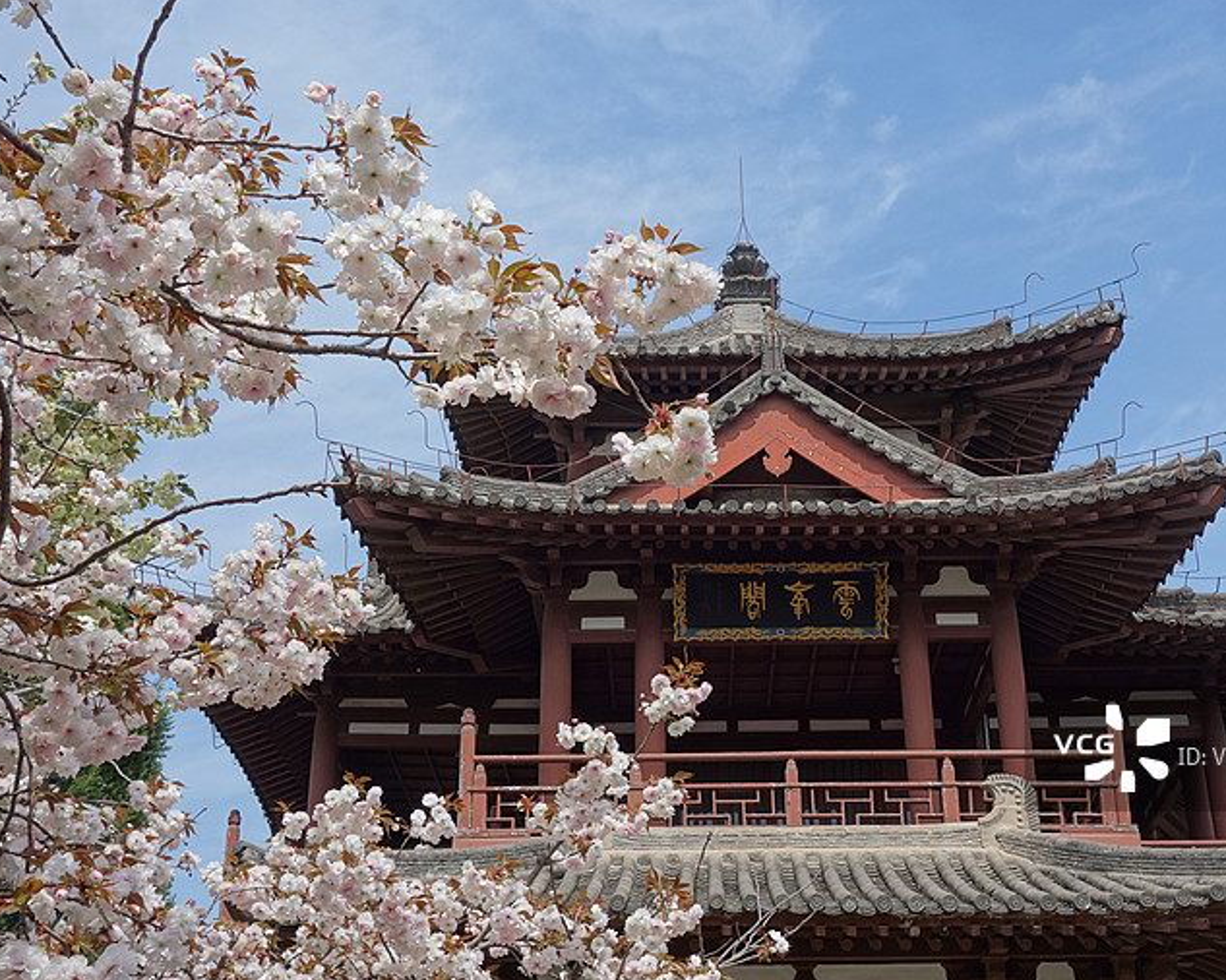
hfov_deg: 36.6
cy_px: 508
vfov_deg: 29.7
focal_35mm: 51
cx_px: 682
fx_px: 1850
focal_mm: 15.82
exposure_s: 1/500
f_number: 5.6
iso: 125
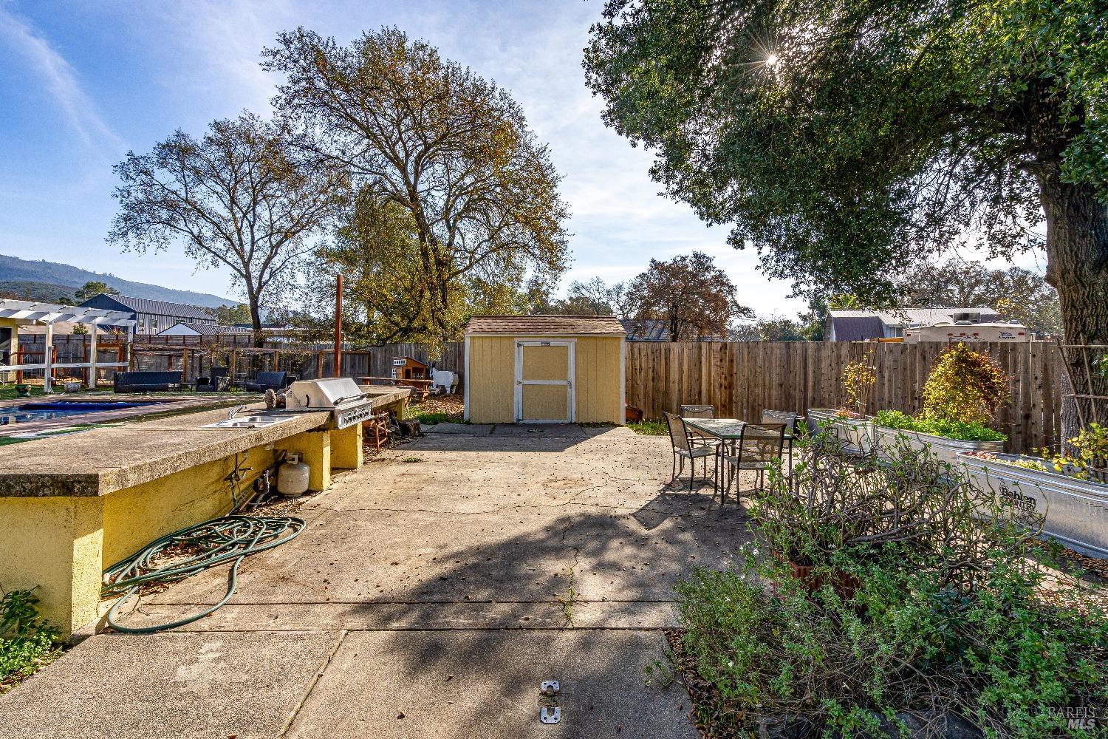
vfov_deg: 73.7
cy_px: 370
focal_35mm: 16
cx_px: 554
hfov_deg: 96.7
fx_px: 492
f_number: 11
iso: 320
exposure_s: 1/320
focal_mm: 16
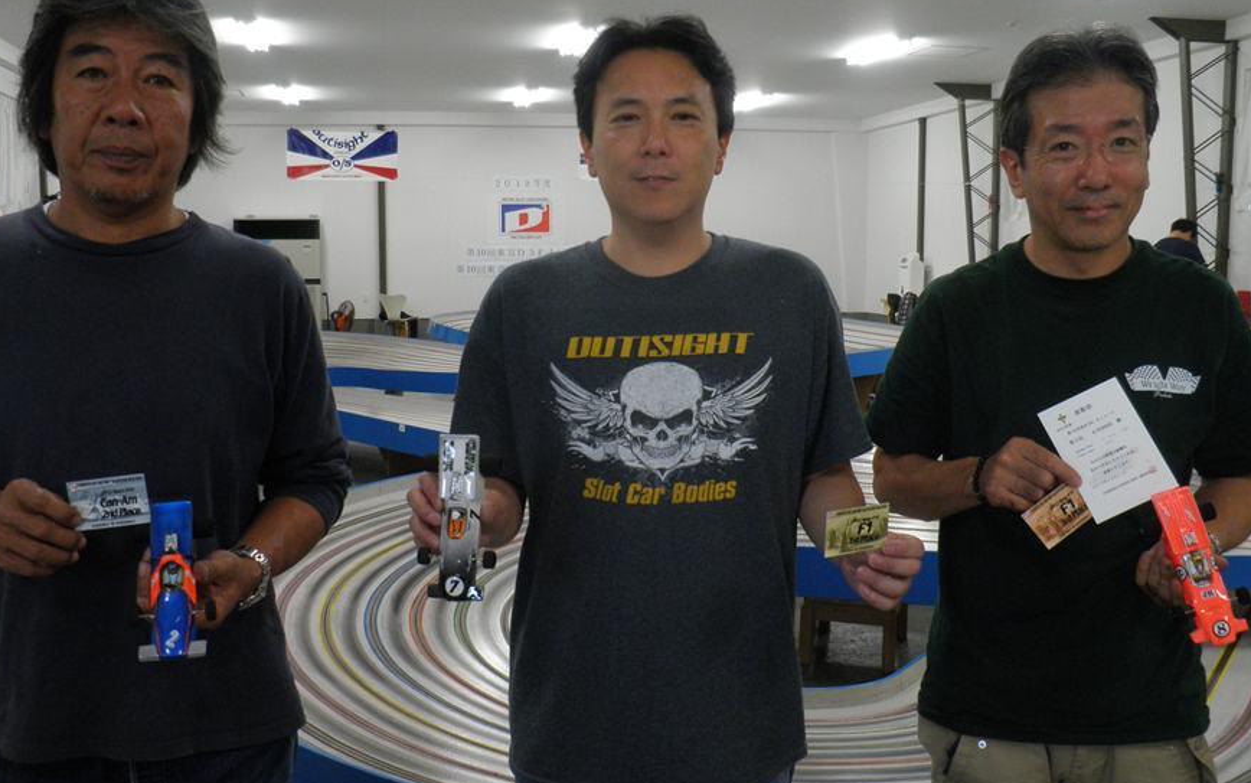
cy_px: 401
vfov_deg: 36.3
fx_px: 1194
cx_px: 608
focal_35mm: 35
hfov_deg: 55.3
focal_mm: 5
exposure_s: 1/30
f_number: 3.2
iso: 200
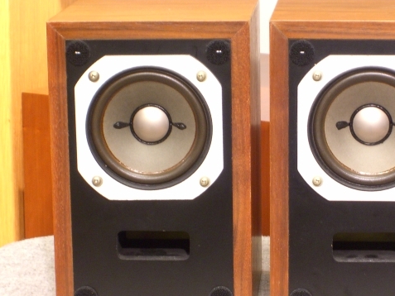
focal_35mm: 153
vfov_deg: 9.7
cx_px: 263
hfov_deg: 12.9
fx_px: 1746
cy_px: 147
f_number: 5.1
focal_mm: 23.7
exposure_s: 1/4
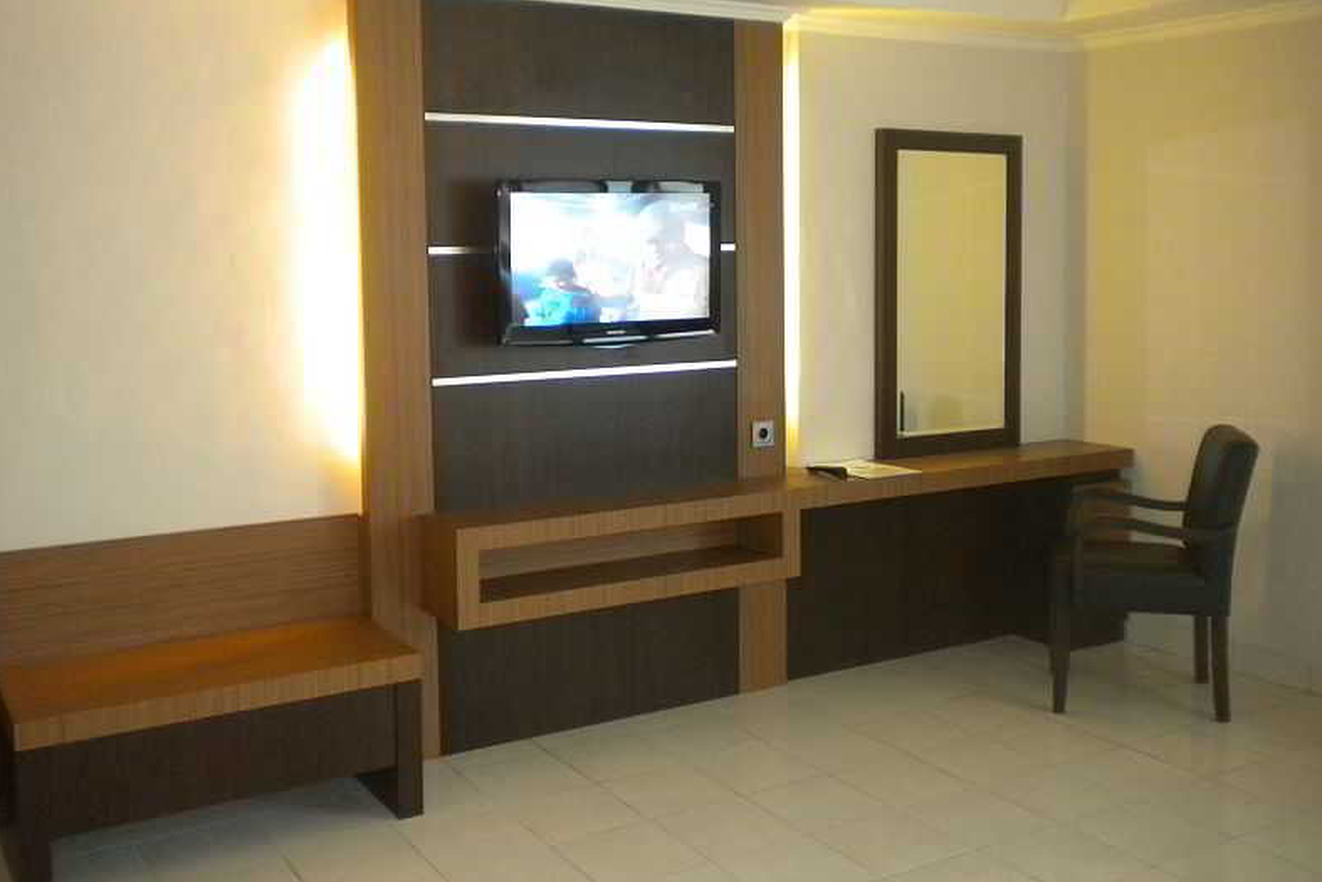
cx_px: 653
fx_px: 1359
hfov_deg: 51.9
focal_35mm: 37
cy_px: 381
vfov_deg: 35.9
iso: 400
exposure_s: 1/30
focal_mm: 6.3
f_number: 3.1
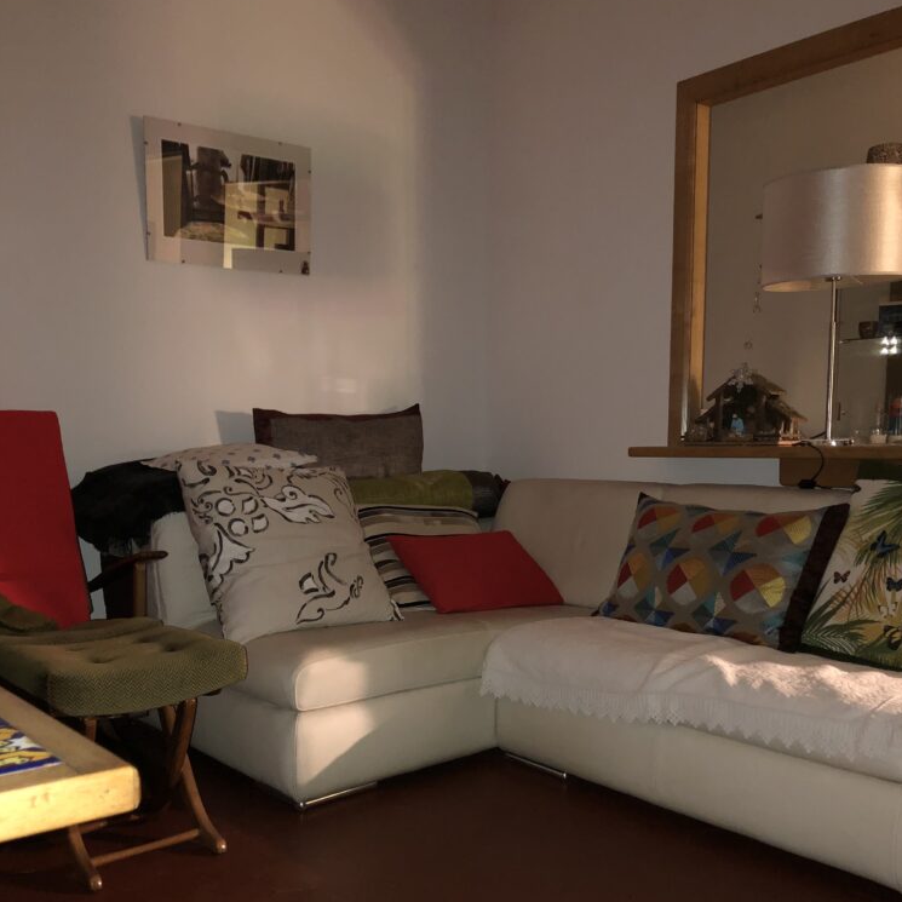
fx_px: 1002
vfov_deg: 47.8
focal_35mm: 34
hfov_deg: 48.4
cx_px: 463
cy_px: 582
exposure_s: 1/4
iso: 250
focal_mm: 3.99
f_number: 1.8
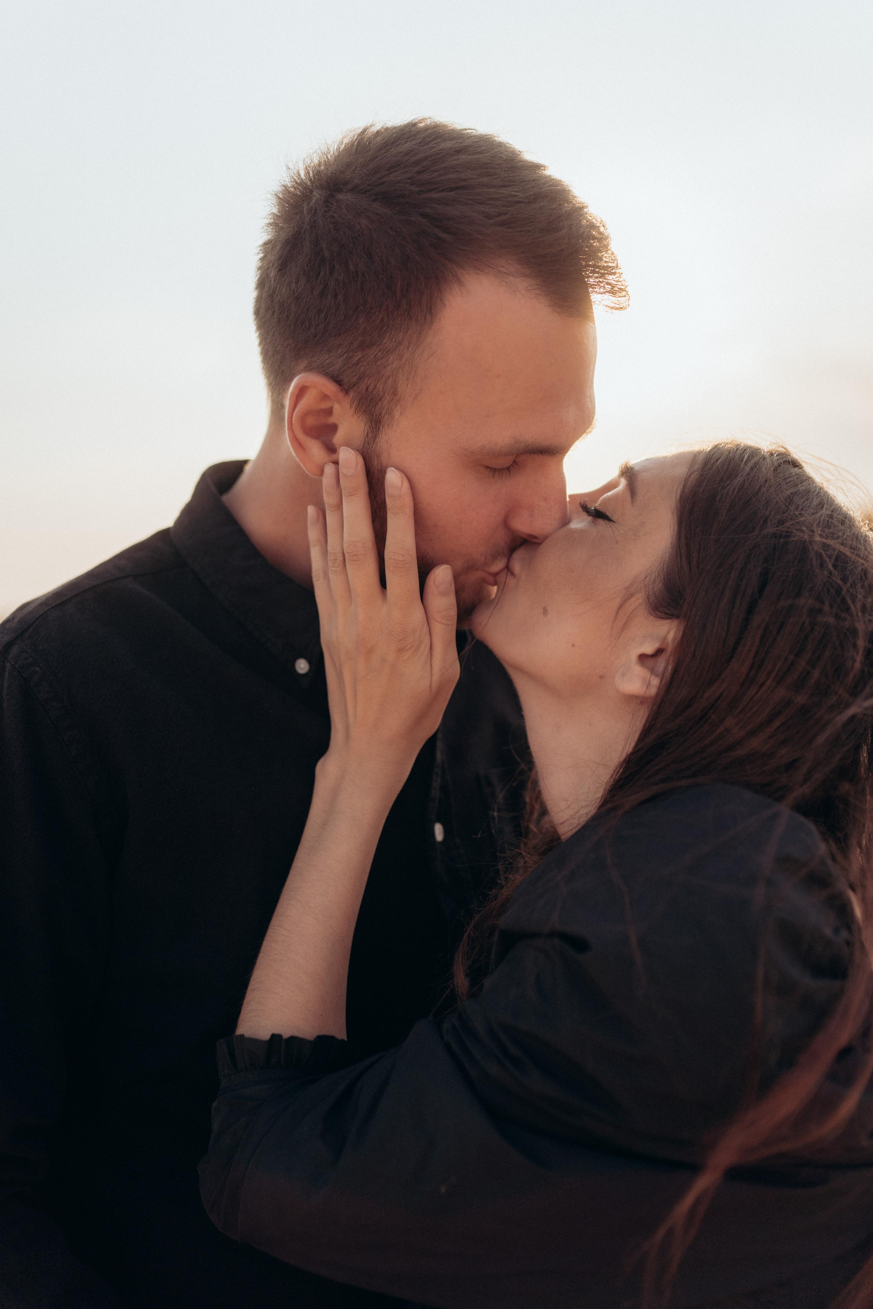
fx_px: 1273
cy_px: 654
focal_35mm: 35
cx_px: 436
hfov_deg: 37.9
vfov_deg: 54.4
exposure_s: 1/2000
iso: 100
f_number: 2
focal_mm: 35
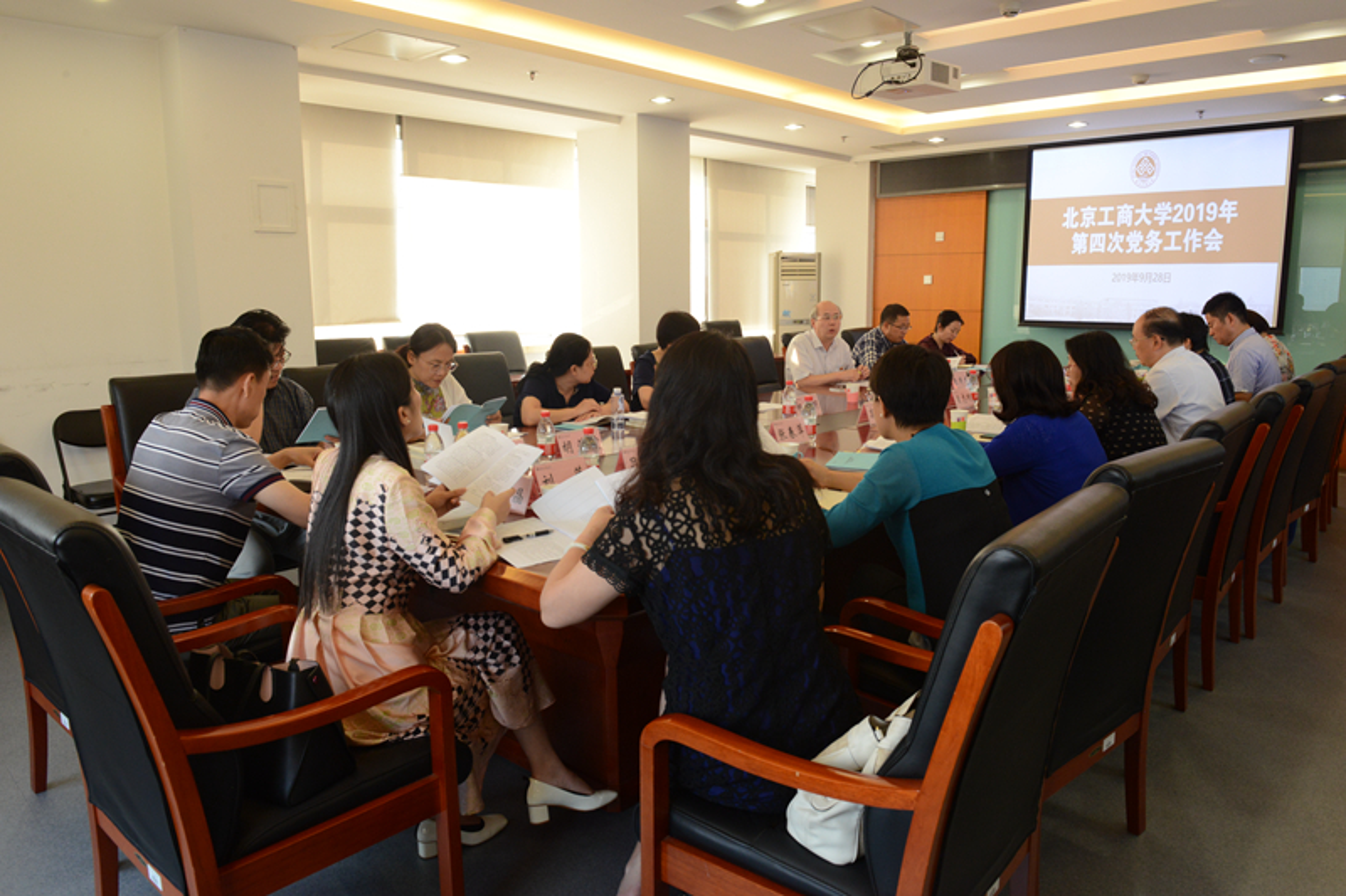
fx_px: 897
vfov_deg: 53.1
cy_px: 448
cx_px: 673
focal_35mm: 24
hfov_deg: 73.8
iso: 1600
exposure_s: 1/50
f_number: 10
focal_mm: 24
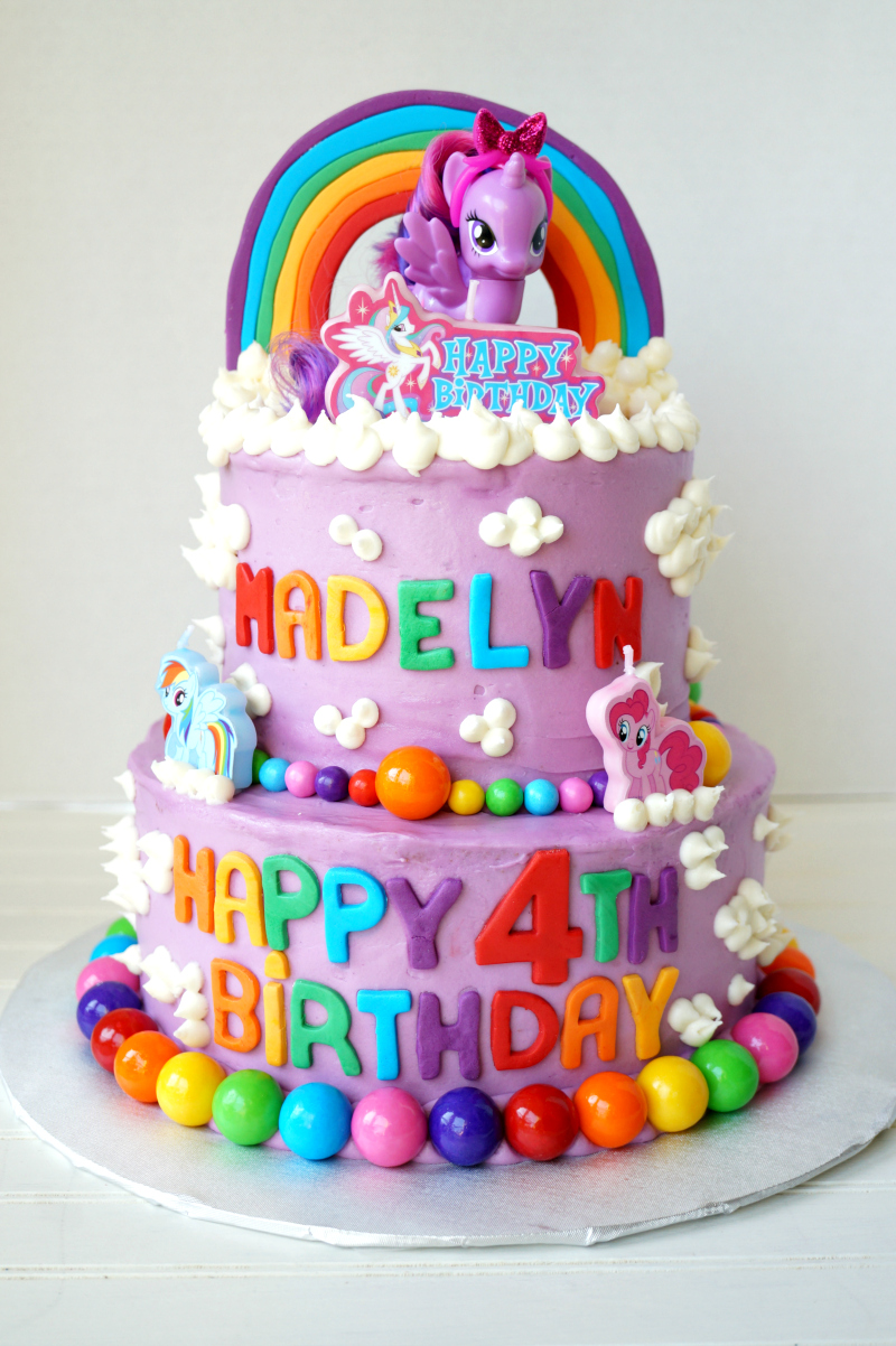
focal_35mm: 45
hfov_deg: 29.8
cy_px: 673
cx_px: 448
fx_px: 1682
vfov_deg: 43.6
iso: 400
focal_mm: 30
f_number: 3.5
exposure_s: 1/100
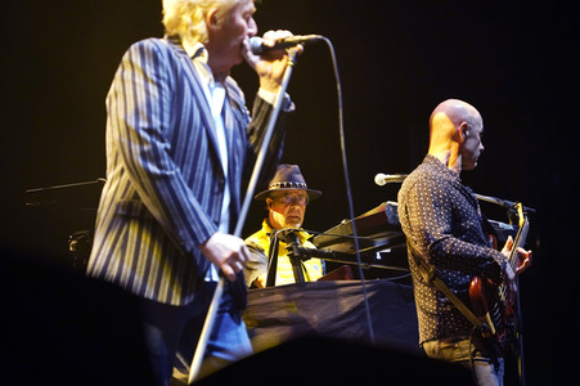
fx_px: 1964
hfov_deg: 16.8
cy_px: 193
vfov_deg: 11.2
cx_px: 290
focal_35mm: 122
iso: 3200
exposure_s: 1/200
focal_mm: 122
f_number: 5
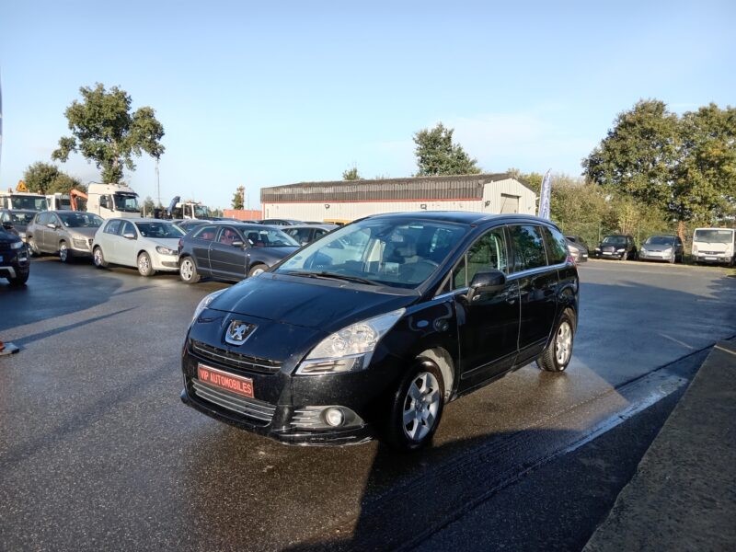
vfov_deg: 54.9
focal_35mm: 25
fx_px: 532
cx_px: 368
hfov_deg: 69.4
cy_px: 276
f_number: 1.8
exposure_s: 1/311
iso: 100
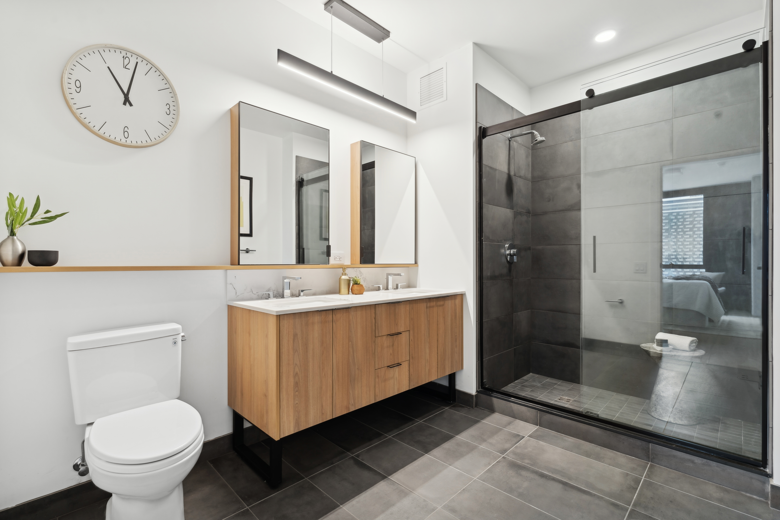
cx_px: 390
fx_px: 347
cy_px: 260
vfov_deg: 73.7
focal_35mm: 16
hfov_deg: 96.7
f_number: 8
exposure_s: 1/13
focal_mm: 16
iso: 200
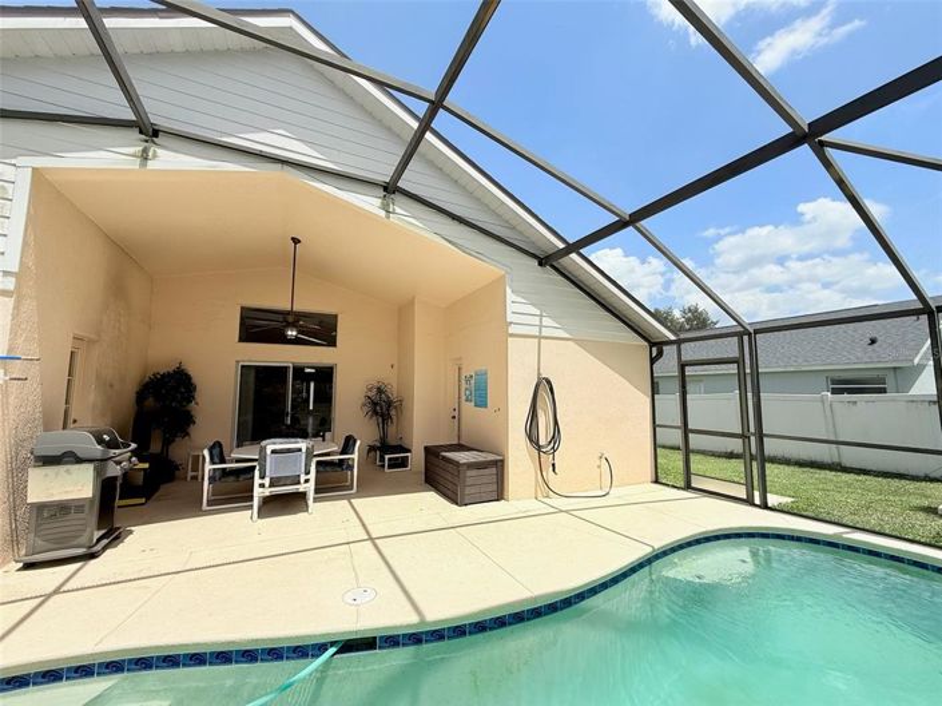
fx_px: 381
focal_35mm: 14
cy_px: 353
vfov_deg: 85.6
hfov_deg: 102.1
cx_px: 471
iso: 50
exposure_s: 1/1497
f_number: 2.2
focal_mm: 2.22
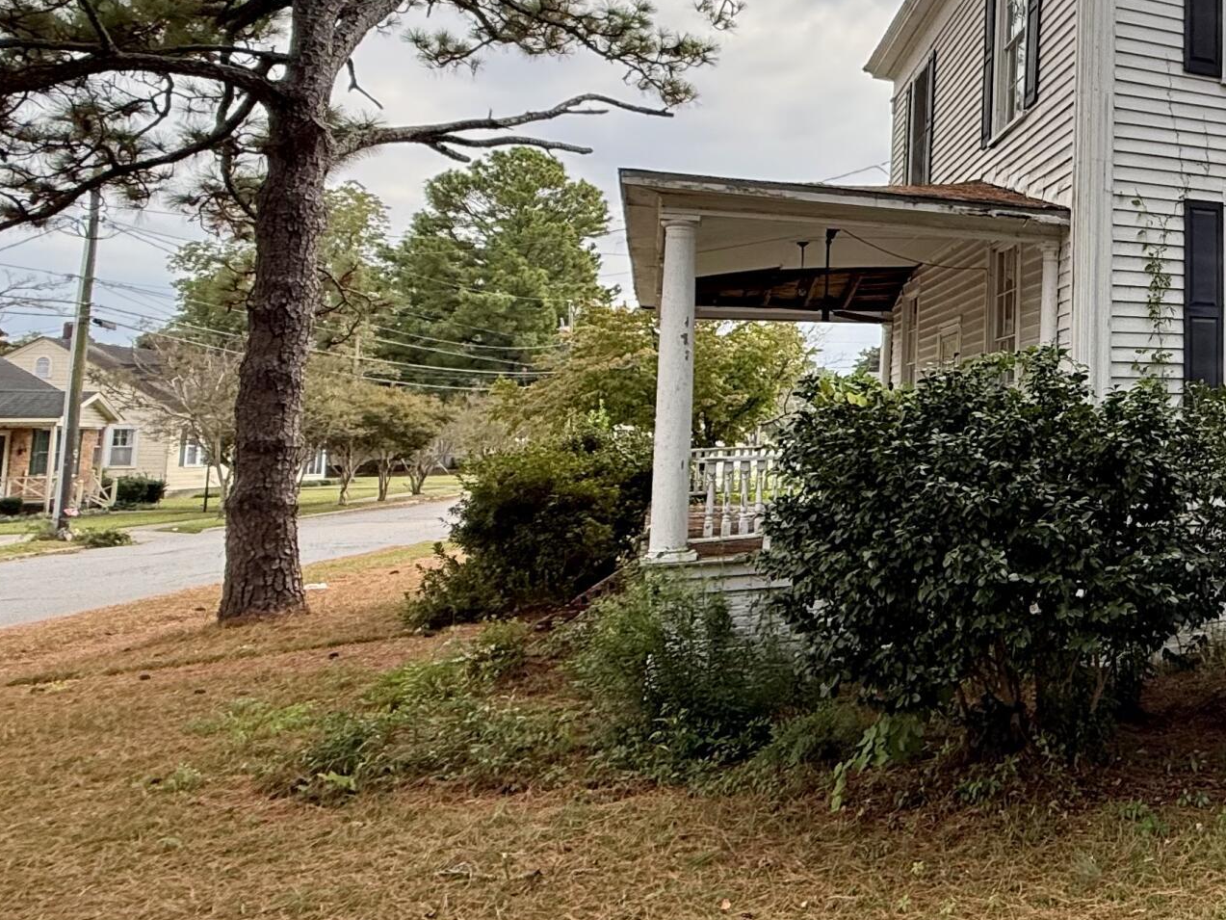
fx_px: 1169
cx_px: 1284
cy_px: 317
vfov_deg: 42.5
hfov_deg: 44.9
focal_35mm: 33
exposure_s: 1/386
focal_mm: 2.22
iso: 64
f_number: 2.2
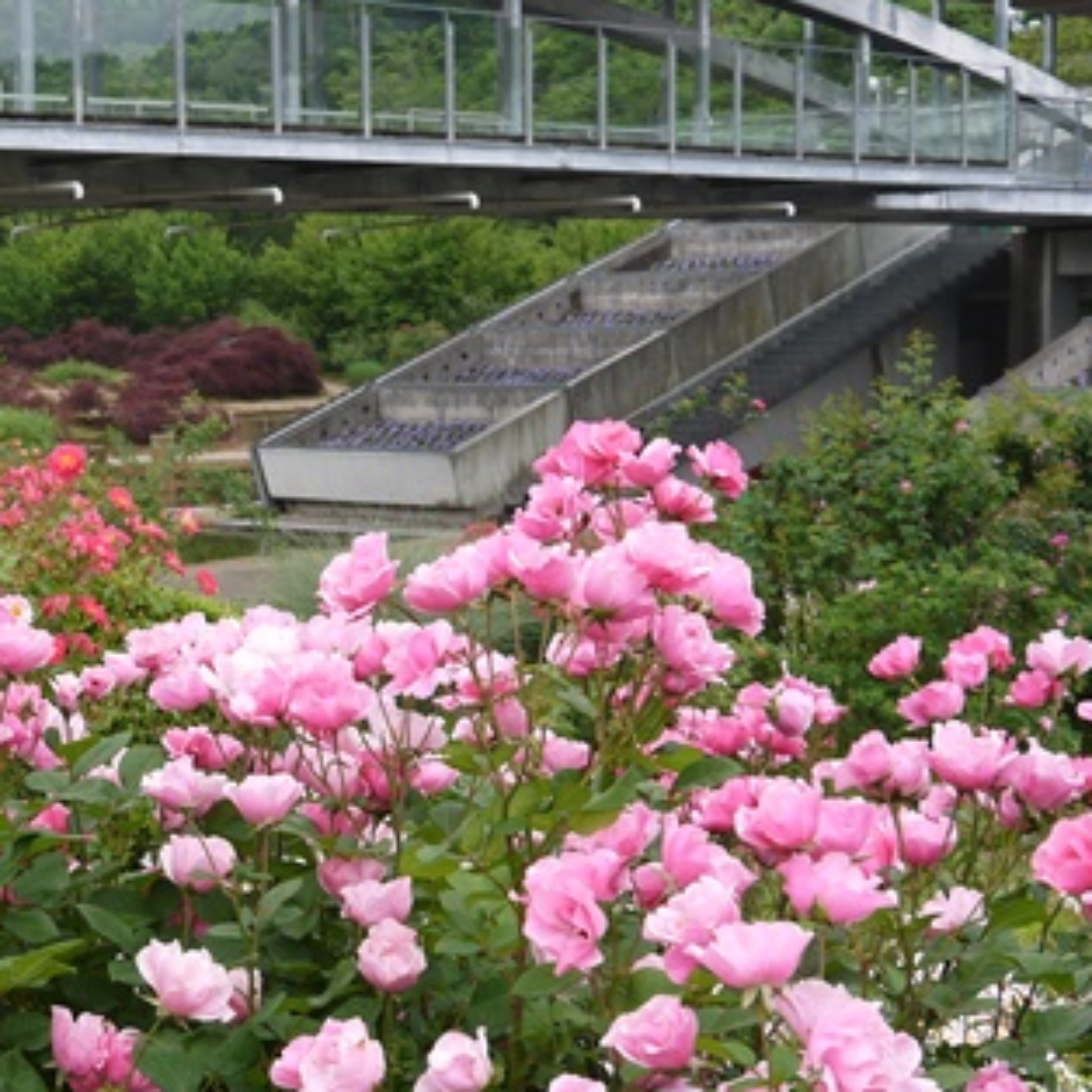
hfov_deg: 25.9
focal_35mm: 65
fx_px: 2320
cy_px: 699
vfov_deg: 26.4
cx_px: 167
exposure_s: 1/200
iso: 160
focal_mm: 14
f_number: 4.5
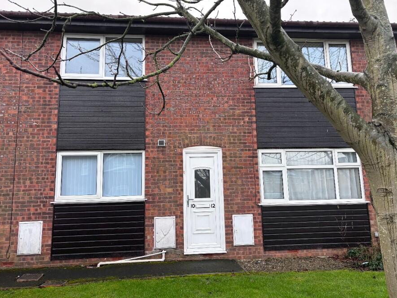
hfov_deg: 59.9
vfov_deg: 46.8
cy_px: 134
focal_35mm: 30
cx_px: 201
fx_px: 344
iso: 50
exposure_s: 1/235
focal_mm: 5.96
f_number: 1.6
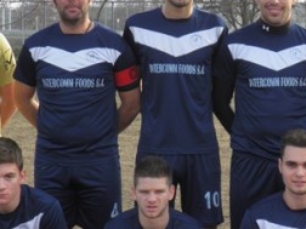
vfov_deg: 10.3
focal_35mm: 144
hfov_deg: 13.6
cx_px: 245
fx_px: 1273
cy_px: 123
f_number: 5.8
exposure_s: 1/80
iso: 50
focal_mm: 10
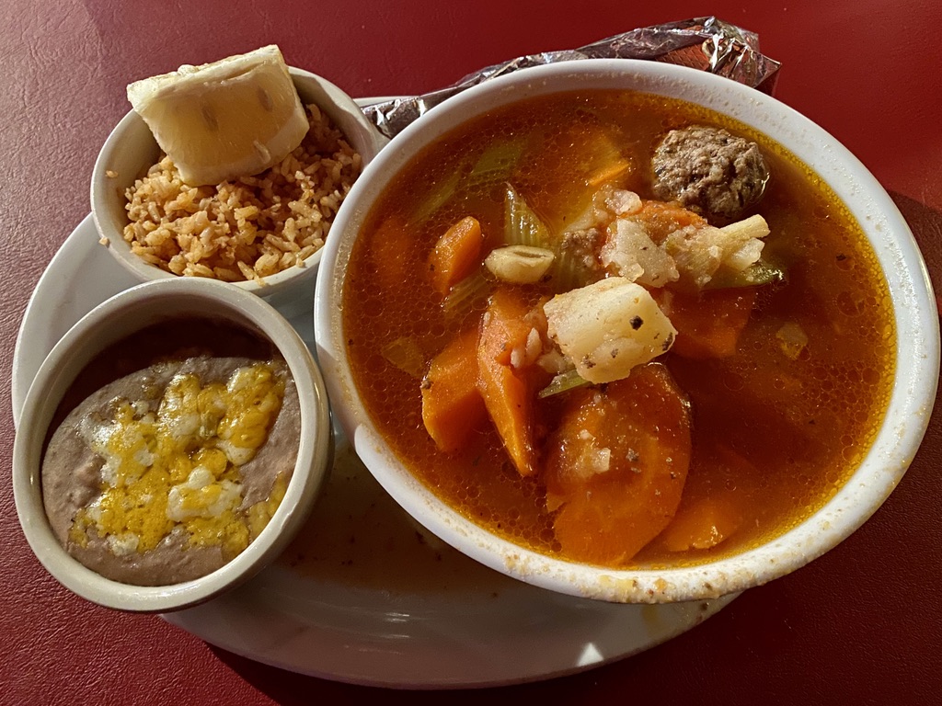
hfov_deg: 67.3
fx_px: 708
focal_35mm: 26
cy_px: 353
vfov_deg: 53.1
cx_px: 471
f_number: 1.8
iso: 800
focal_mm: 4.25
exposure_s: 1/30
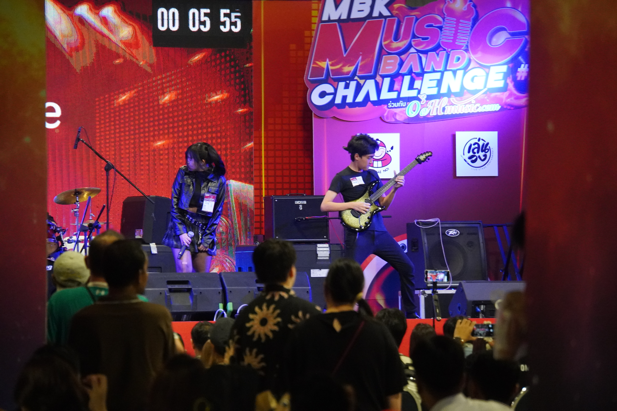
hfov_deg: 6.9
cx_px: 308
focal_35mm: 300
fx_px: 5141
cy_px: 206
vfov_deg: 4.6
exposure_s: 1/320
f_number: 6.3
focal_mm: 200
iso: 6400
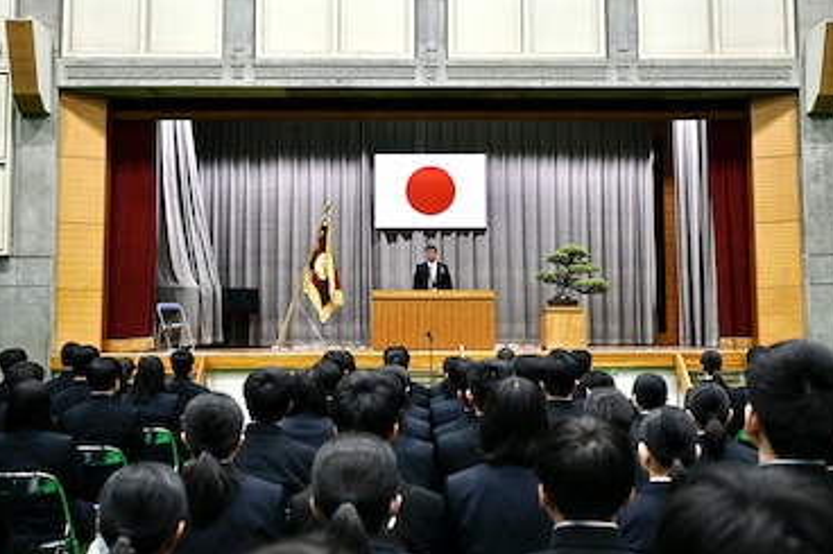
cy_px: 260
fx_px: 879
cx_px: 430
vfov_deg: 35.0
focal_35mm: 38
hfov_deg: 50.7
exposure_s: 1/40
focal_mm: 35
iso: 720
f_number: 4
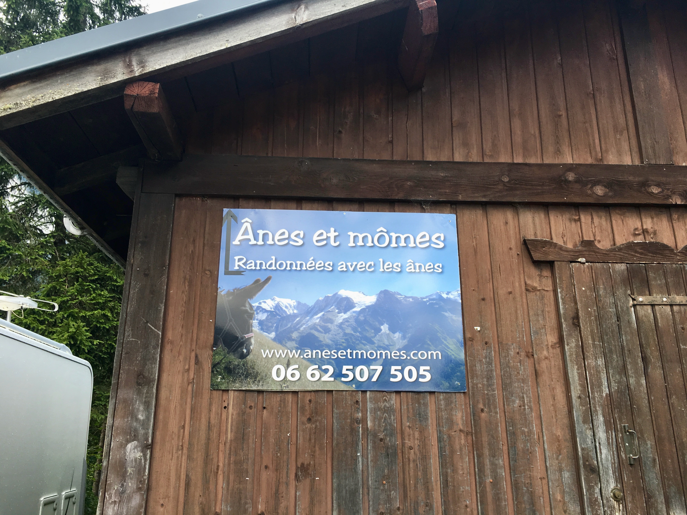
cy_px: 258
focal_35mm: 29
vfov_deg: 48.2
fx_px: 576
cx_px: 344
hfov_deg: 61.7
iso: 25
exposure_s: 1/114
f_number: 2.2
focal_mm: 4.15
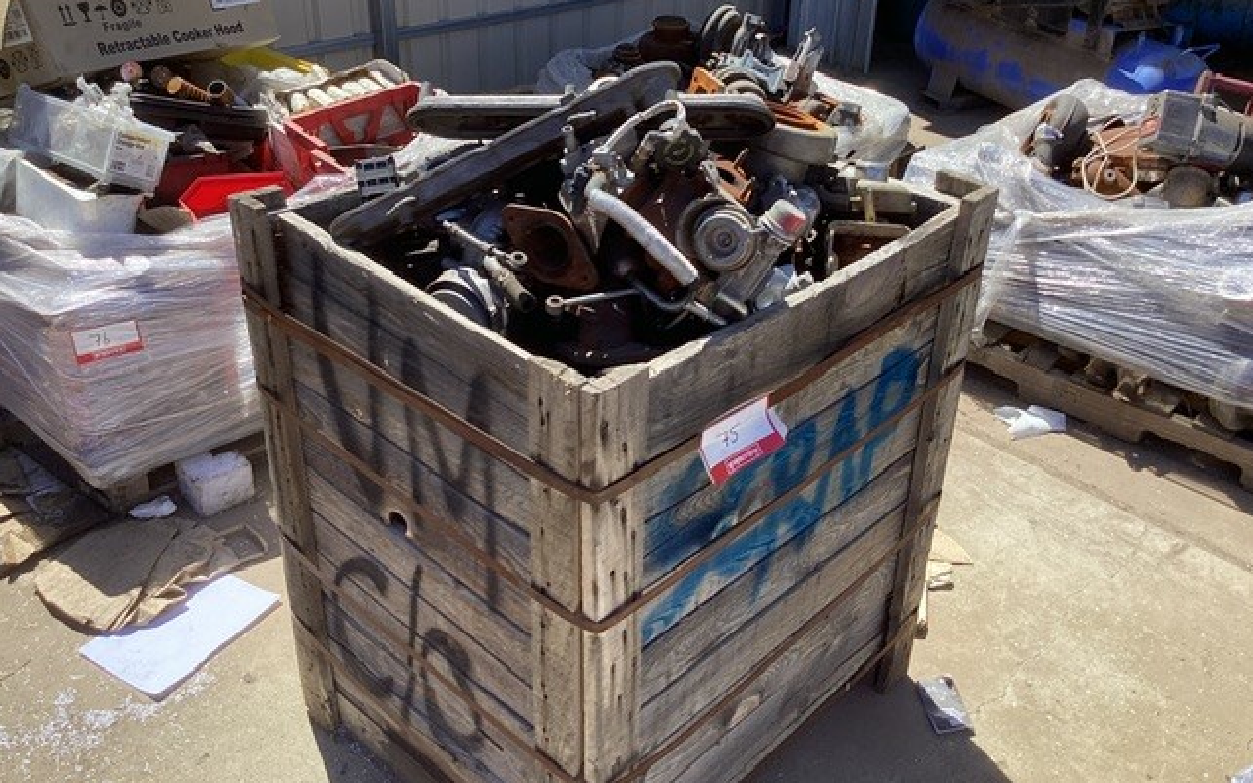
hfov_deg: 58.1
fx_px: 1127
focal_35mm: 33
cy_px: 358
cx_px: 627
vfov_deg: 38.3
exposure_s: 1/702
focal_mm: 3.3
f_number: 2.4
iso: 25
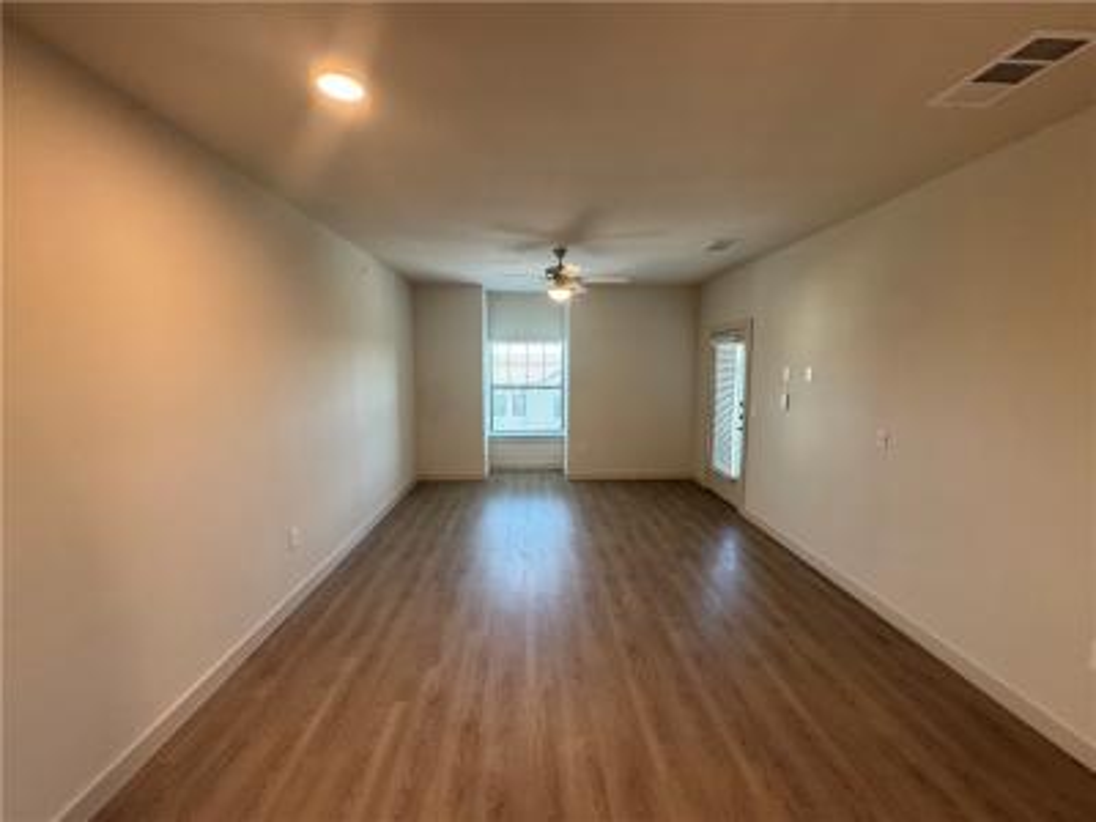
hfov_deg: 102.1
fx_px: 443
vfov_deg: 85.7
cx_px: 548
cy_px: 411
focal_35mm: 14
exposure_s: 1/120
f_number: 2.2
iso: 320
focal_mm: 2.22
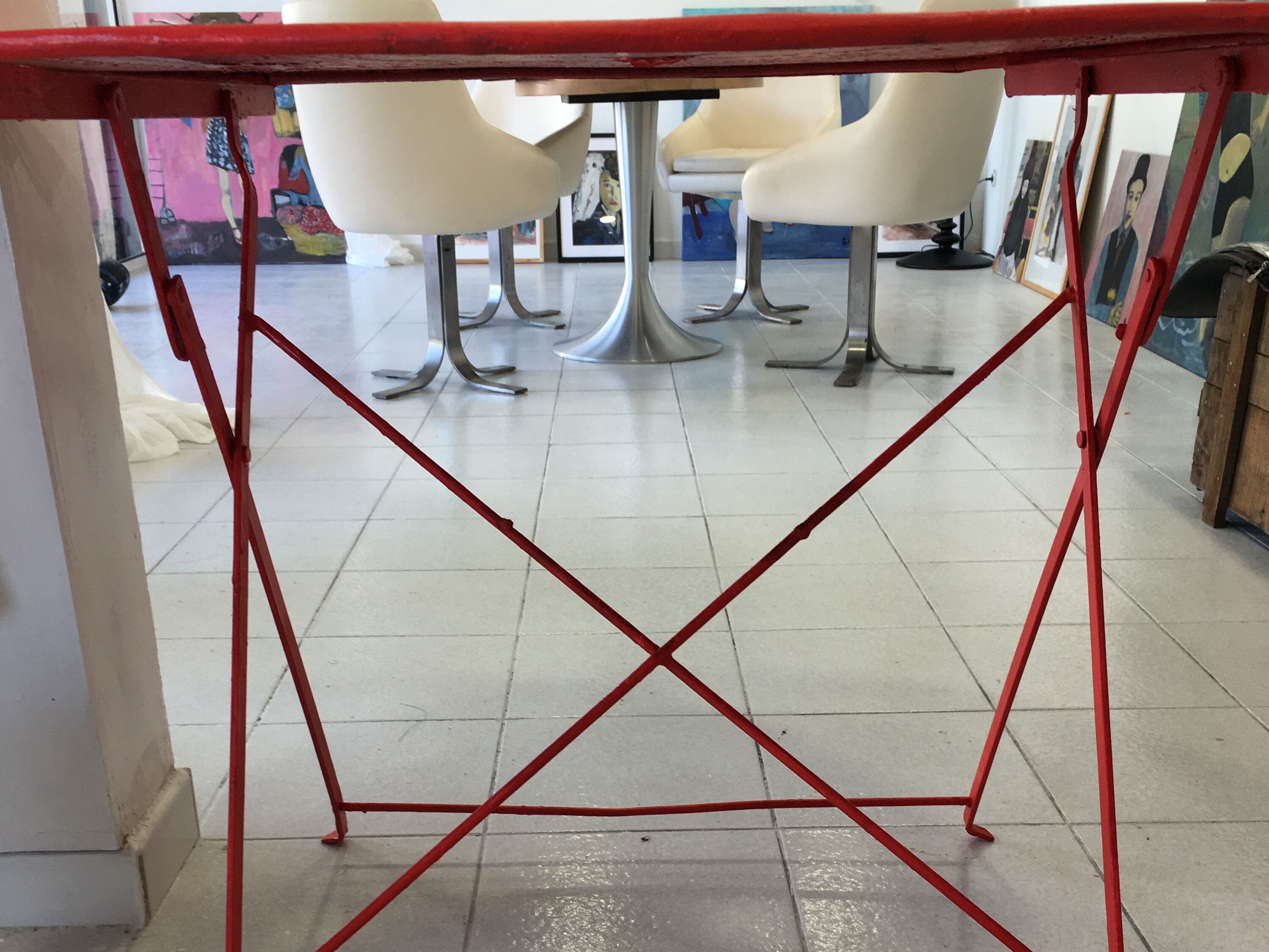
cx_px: 634
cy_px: 710
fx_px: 1430
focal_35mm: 39
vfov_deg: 36.0
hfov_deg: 47.9
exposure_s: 1/50
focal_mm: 4.15
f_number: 2.2
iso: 32
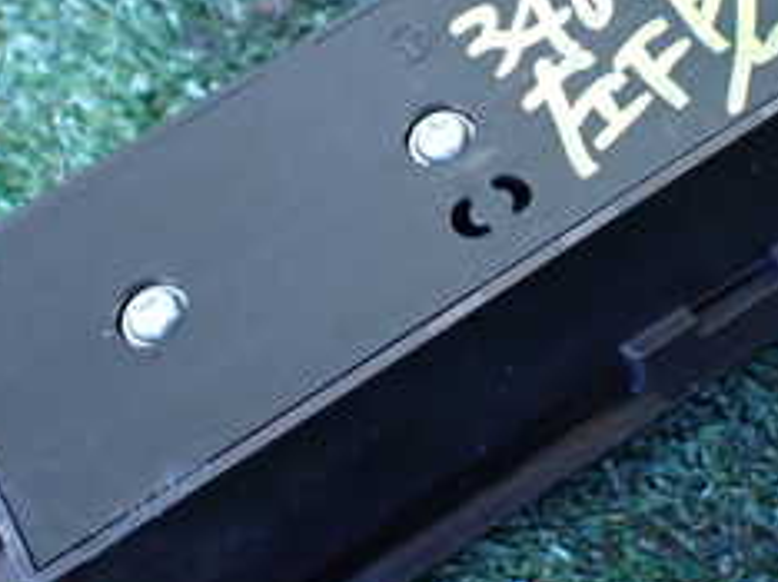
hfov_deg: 25.1
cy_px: 103
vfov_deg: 18.9
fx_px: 1729
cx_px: 579
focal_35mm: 77
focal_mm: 5.4
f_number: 2.3
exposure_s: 1/30
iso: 1000
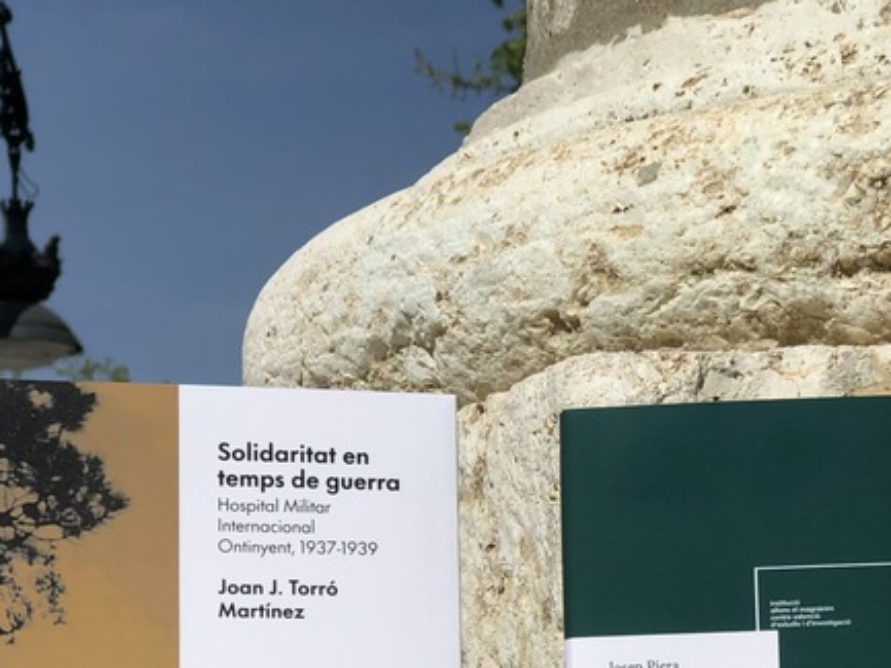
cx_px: 860
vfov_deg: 10.6
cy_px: 627
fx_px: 3579
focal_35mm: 139
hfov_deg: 14.0
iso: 20
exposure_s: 1/2404
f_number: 2.8
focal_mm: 6.6
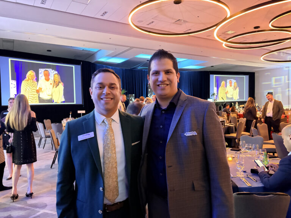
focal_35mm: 26
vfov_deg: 53.1
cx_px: 146
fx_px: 219
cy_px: 109
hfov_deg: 67.3
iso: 1000
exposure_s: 1/30
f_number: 1.6
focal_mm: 5.96
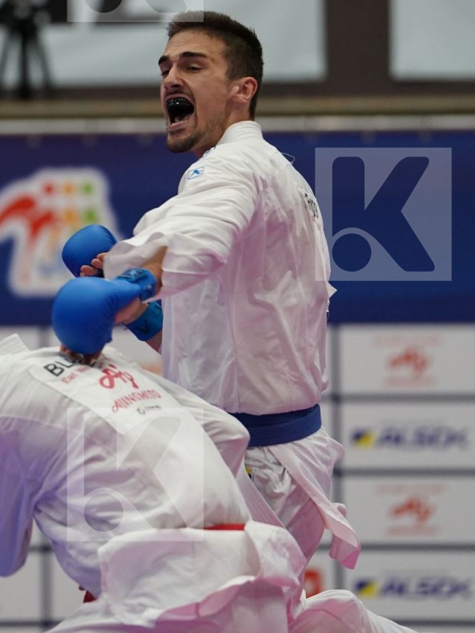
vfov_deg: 5.0
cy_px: 214
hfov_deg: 3.7
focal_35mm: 400
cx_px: 135
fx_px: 7317
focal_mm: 200
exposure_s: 1/1000
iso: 2500
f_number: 2.8
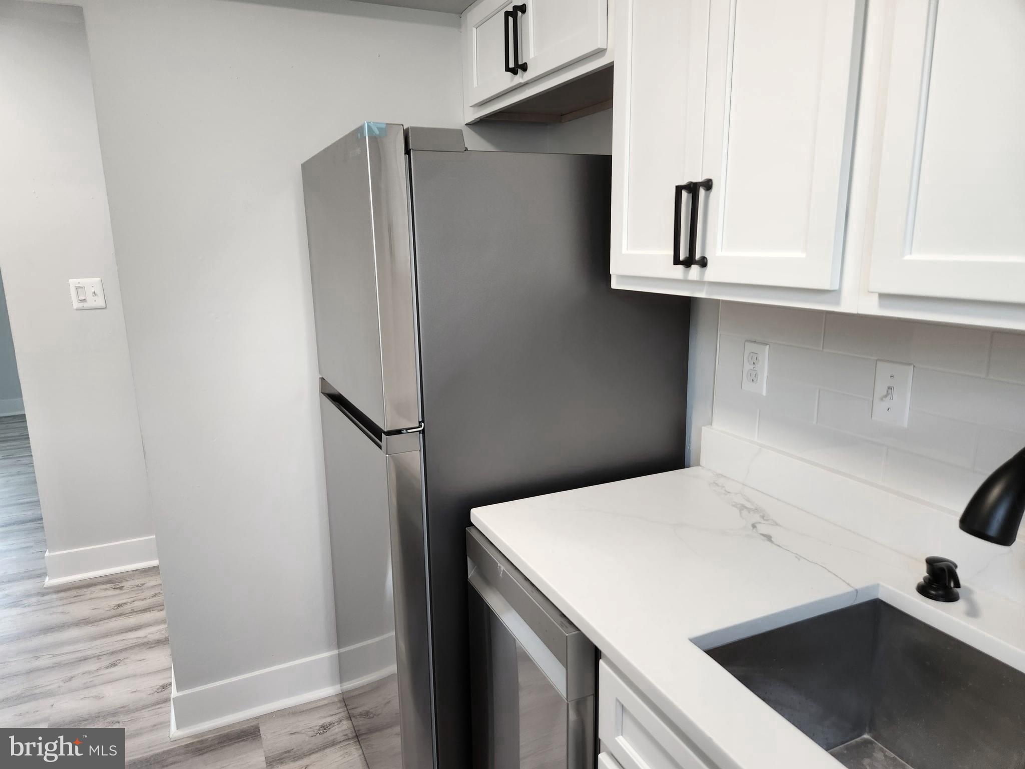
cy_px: 384
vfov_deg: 58.9
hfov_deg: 73.9
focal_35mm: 23
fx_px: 681
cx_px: 512
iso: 160
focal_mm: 5.4
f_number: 1.8
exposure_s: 1/120
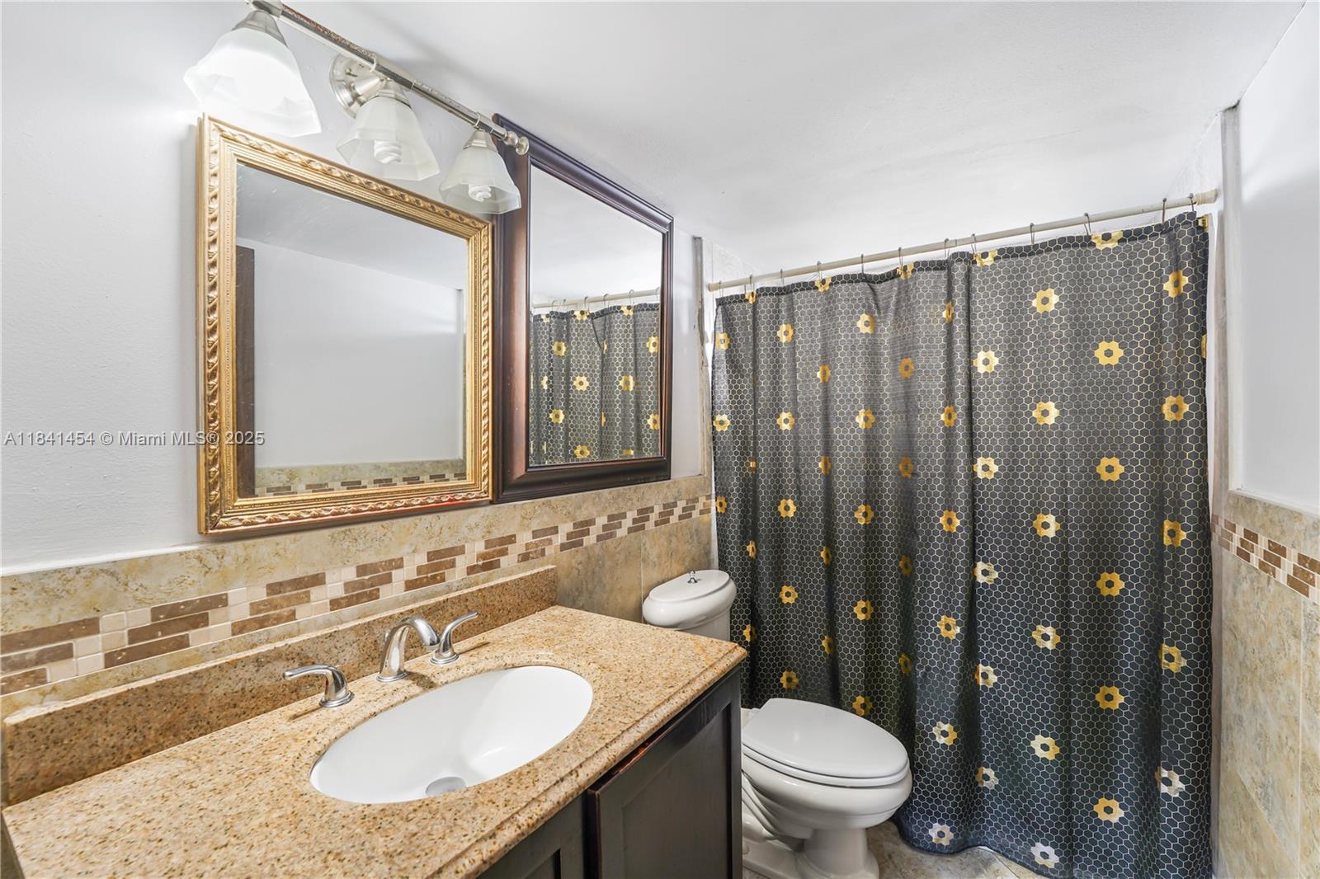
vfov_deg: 78.8
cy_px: 440
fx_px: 535
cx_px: 660
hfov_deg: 101.9
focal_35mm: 15
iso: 100
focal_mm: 14.6
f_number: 9
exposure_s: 1/6
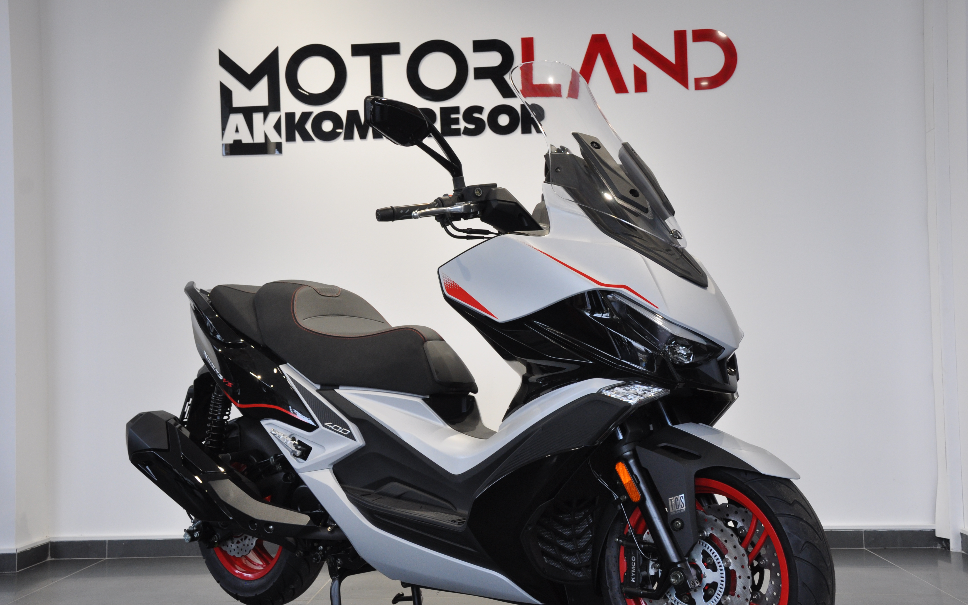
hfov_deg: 44.8
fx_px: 1174
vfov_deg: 28.9
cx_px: 483
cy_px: 311
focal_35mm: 45
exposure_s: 1/60
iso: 640
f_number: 8
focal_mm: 29
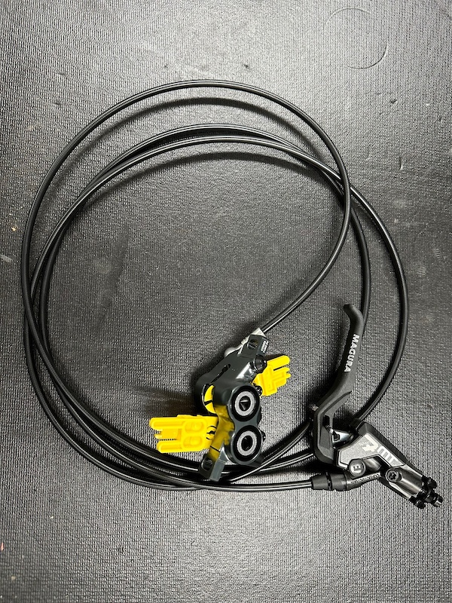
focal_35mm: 24
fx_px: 418
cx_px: 226
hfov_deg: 56.8
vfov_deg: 71.6
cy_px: 302
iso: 200
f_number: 1.78
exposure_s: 1/60
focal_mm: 6.86
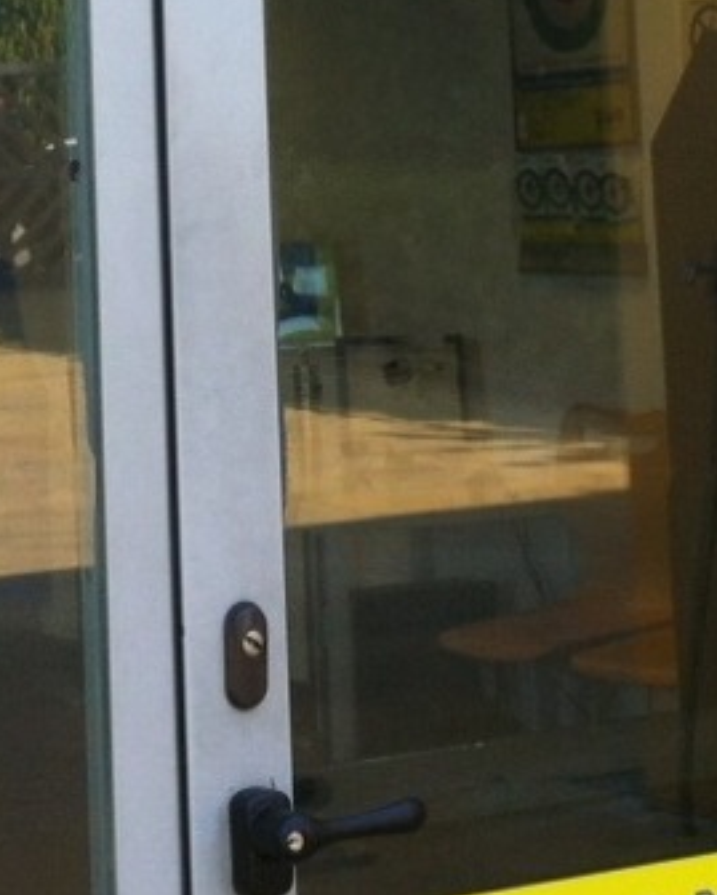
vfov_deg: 14.2
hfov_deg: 11.9
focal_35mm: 130
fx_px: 3447
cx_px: 280
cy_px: -256
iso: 80
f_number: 2.8
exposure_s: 1/232
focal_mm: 3.85
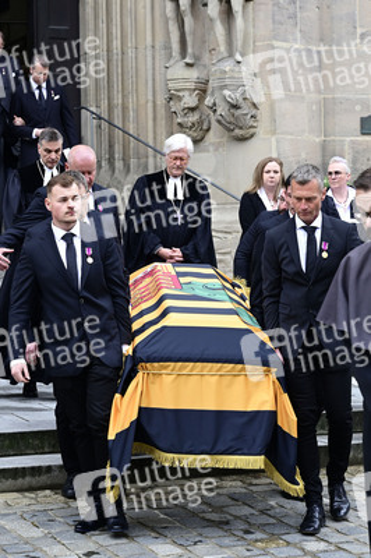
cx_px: 186
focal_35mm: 70
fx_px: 1084
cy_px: 279
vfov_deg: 28.9
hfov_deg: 19.4
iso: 800
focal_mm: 70
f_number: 5.6
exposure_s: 1/500
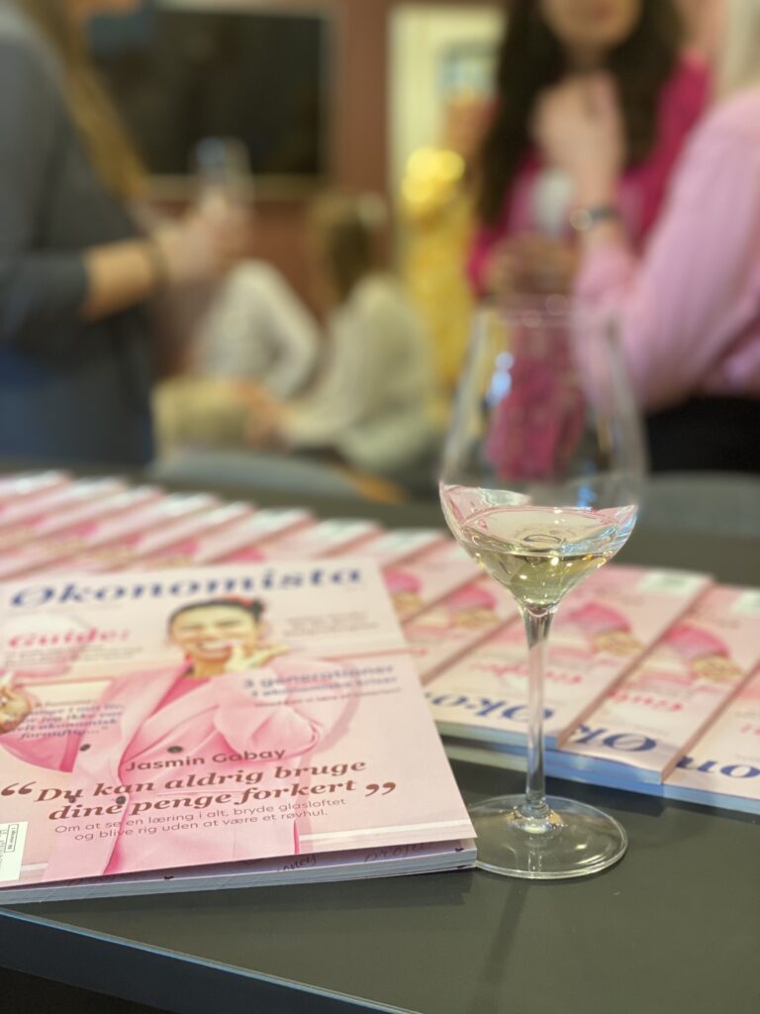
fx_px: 1522
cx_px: 380
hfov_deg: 28.0
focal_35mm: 52
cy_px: 507
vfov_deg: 36.8
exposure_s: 1/33
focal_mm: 6
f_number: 2
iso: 125
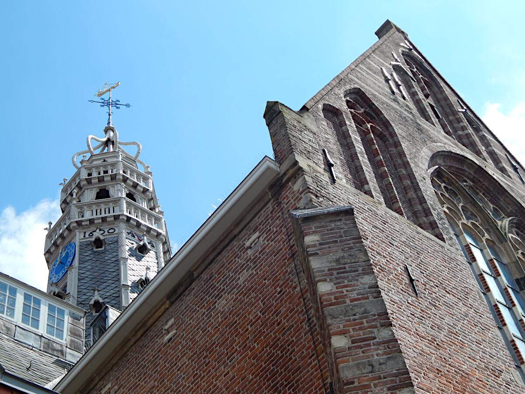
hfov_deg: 31.7
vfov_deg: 24.0
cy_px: 197
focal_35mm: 61
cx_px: 262
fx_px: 925
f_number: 4
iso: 125
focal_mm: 10.9
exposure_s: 1/800
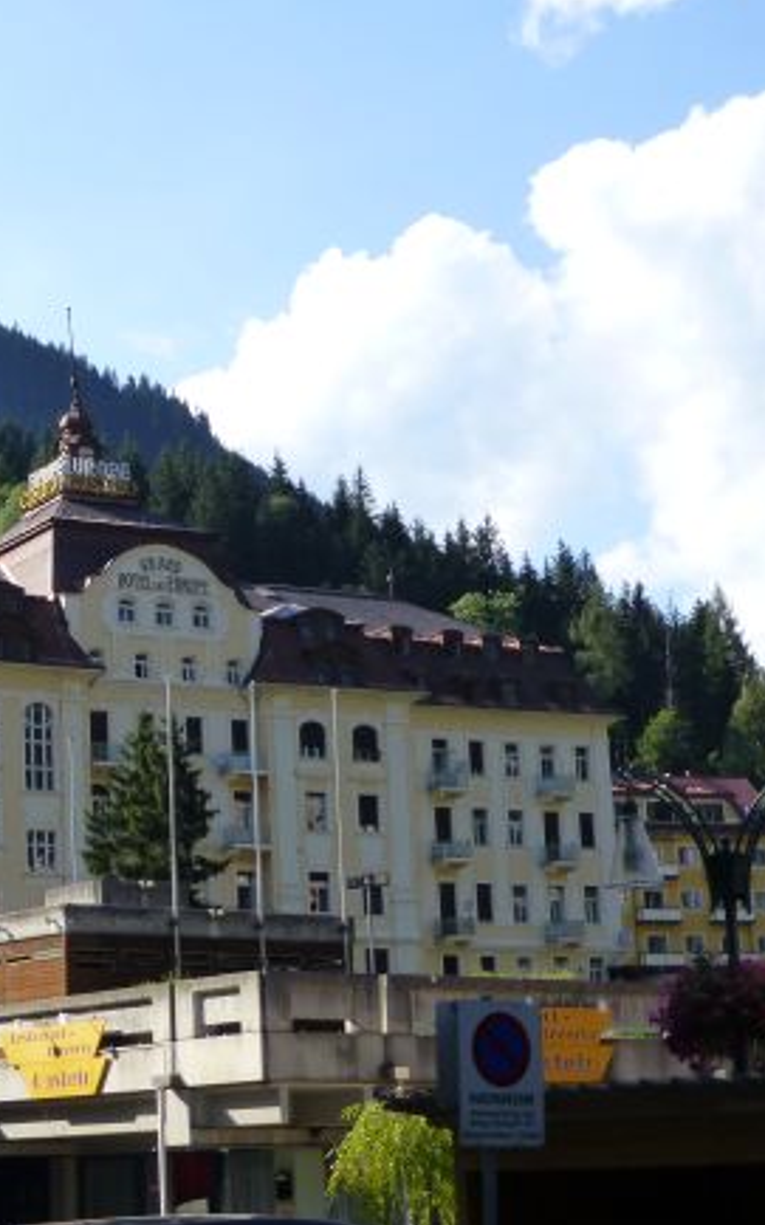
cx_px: -8
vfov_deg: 26.4
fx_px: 2604
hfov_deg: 16.4
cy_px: 517
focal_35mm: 78
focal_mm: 8.5
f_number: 4.2
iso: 160
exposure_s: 1/500
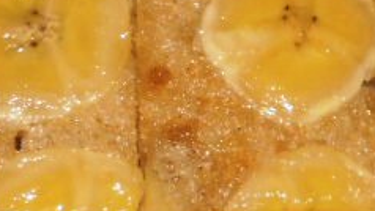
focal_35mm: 122
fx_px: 1213
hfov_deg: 17.5
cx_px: 257
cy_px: 254
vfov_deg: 9.8
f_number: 8
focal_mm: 4.6
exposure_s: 1/25
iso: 80
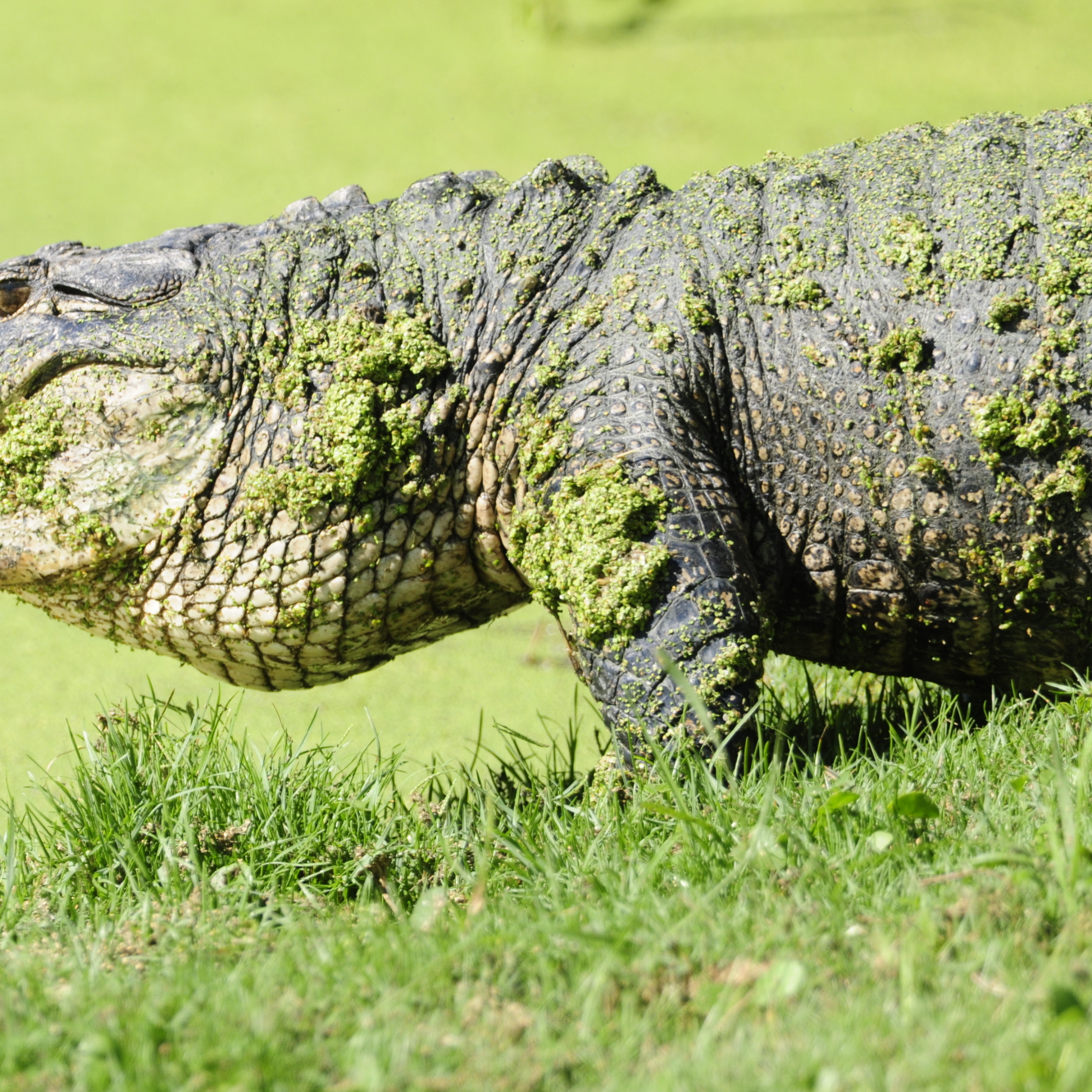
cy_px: 580
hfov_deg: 1.4
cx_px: 284
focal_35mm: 1230
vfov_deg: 1.4
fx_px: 43899
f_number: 5.6
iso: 250
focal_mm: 600
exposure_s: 1/500
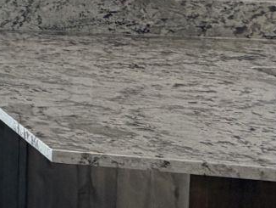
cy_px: -69
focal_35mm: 98
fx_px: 782
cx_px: -514
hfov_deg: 12.0
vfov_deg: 14.4
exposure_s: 1/120
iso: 100
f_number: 2.2
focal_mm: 2.22
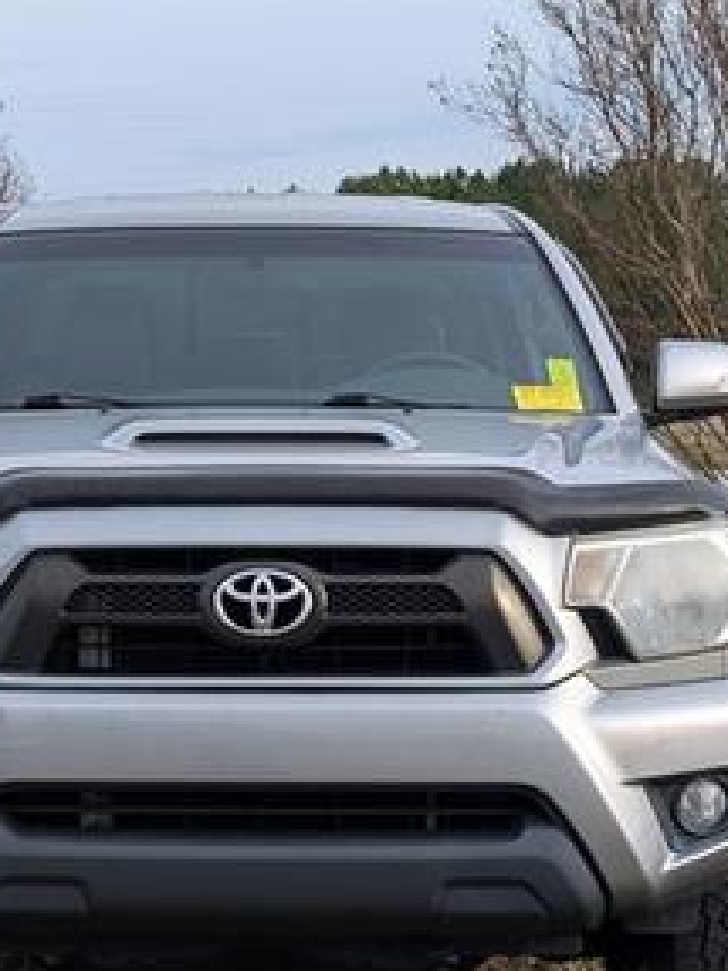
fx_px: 2413
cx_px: 223
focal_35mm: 86
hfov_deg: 17.1
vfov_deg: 22.7
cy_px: 616
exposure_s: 1/435
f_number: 1.68
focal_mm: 6.9
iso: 21
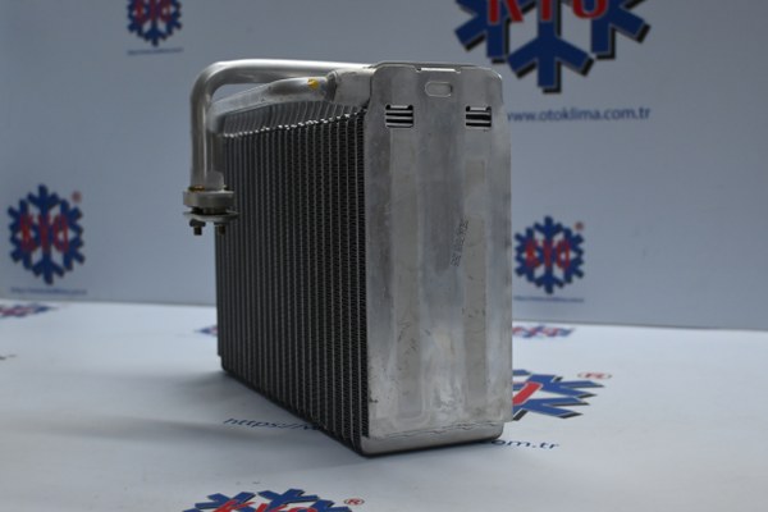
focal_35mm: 46
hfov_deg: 43.0
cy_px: 256
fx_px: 976
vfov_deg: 29.4
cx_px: 384
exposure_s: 1/125
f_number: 4.8
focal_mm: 30.5
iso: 800
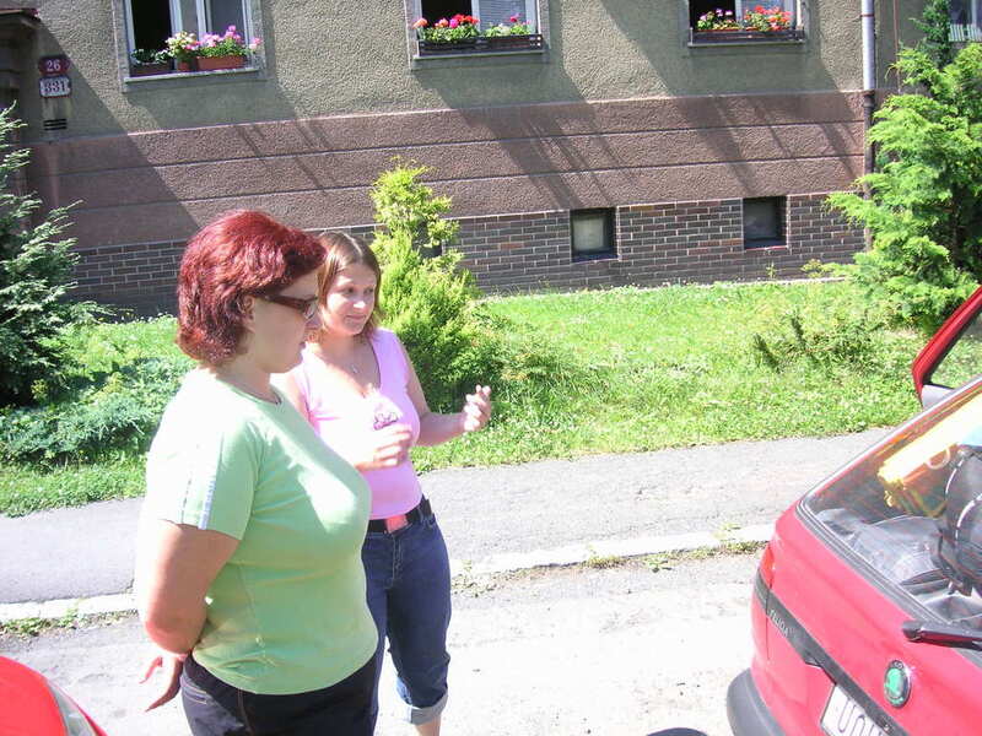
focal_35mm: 37
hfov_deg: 50.1
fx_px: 1050
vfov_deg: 38.7
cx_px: 491
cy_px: 368
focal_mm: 6.1
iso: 50
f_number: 2.8
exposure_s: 1/250
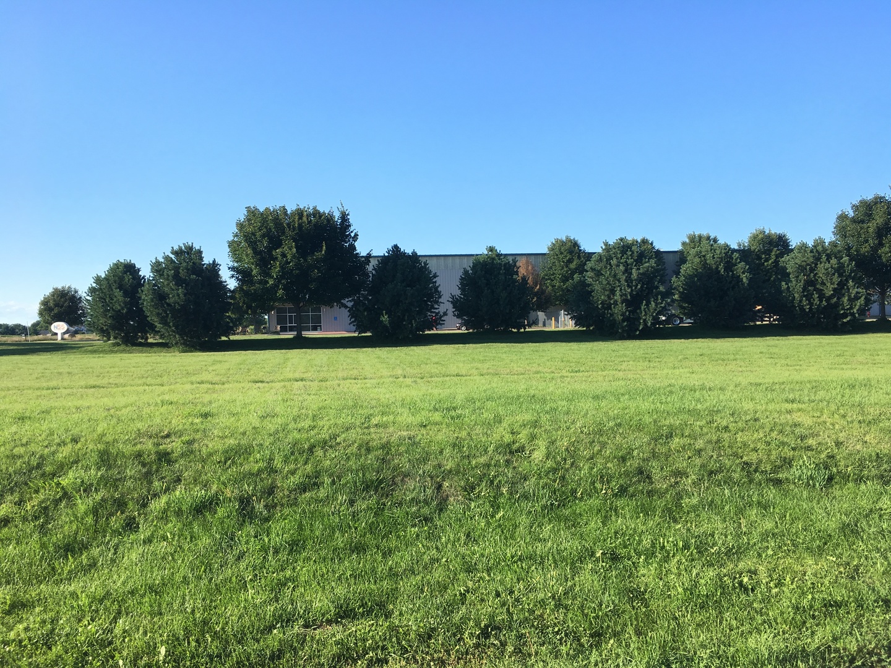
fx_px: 746
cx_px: 446
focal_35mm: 29
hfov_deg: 61.7
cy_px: 334
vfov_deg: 48.2
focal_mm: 4.15
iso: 25
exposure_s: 1/646
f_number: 2.2
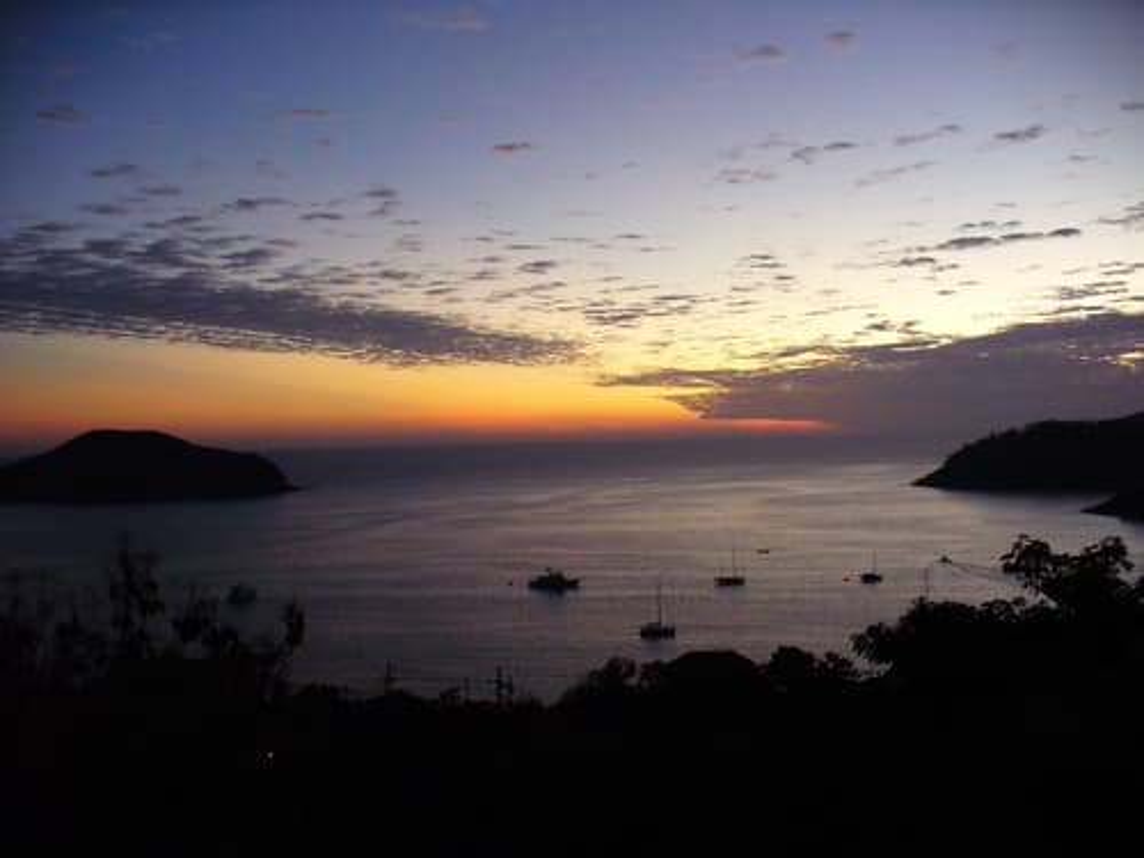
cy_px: 429
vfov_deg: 38.7
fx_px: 1223
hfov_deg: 50.1
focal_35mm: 37
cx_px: 572
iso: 200
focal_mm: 6.1
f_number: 2.8
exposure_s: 1/25
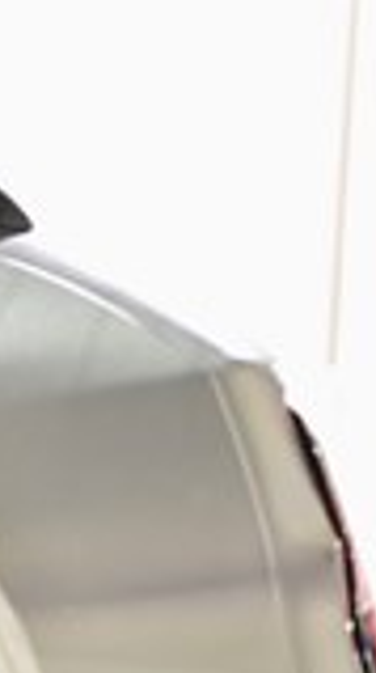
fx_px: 4928
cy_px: 794
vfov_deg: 7.7
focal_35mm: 277
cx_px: -1508
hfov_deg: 3.9
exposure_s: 1/4
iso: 500
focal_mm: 41
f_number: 2.8
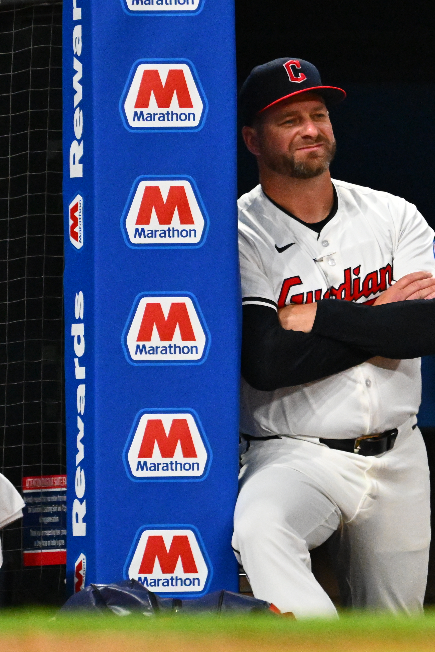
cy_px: 285
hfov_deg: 1.0
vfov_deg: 1.4
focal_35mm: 1440
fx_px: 26104
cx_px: 506
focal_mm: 560
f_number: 4
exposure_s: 1/1600
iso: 5000
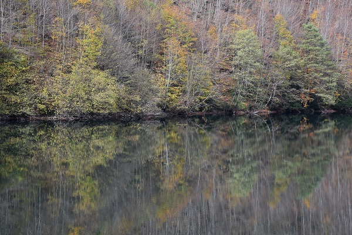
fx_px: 1100
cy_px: 118
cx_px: 176
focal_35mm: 112
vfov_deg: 12.2
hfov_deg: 18.2
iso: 640
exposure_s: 1/320
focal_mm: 75
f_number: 9
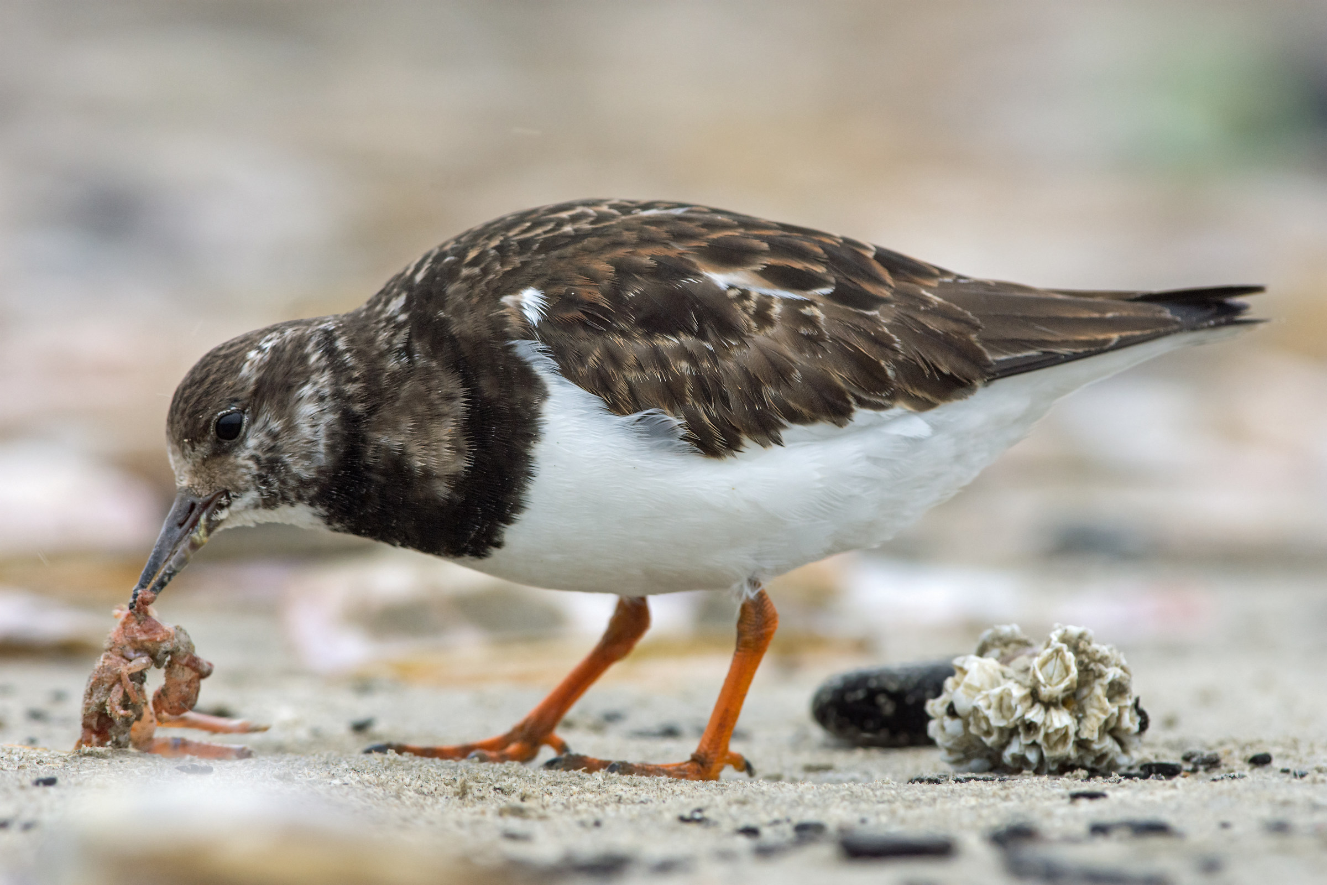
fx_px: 16586
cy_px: 442
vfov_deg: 3.1
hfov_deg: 4.6
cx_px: 664
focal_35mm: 450
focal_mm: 300
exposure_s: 1/250
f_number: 7.1
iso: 1000
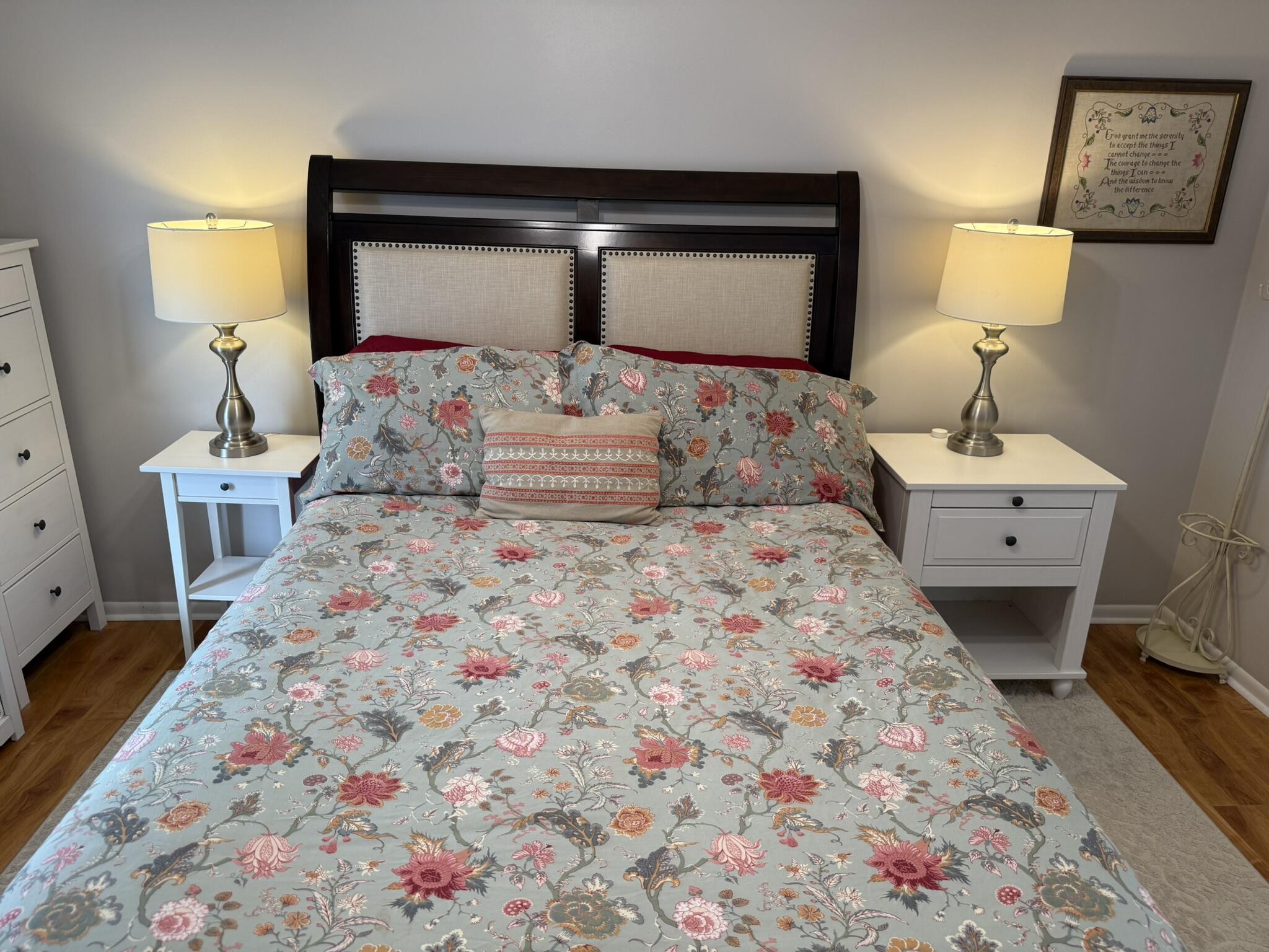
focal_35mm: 24
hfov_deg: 71.6
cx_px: 634
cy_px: 476
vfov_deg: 56.8
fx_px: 880
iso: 125
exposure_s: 1/120
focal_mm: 6.76
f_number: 1.78
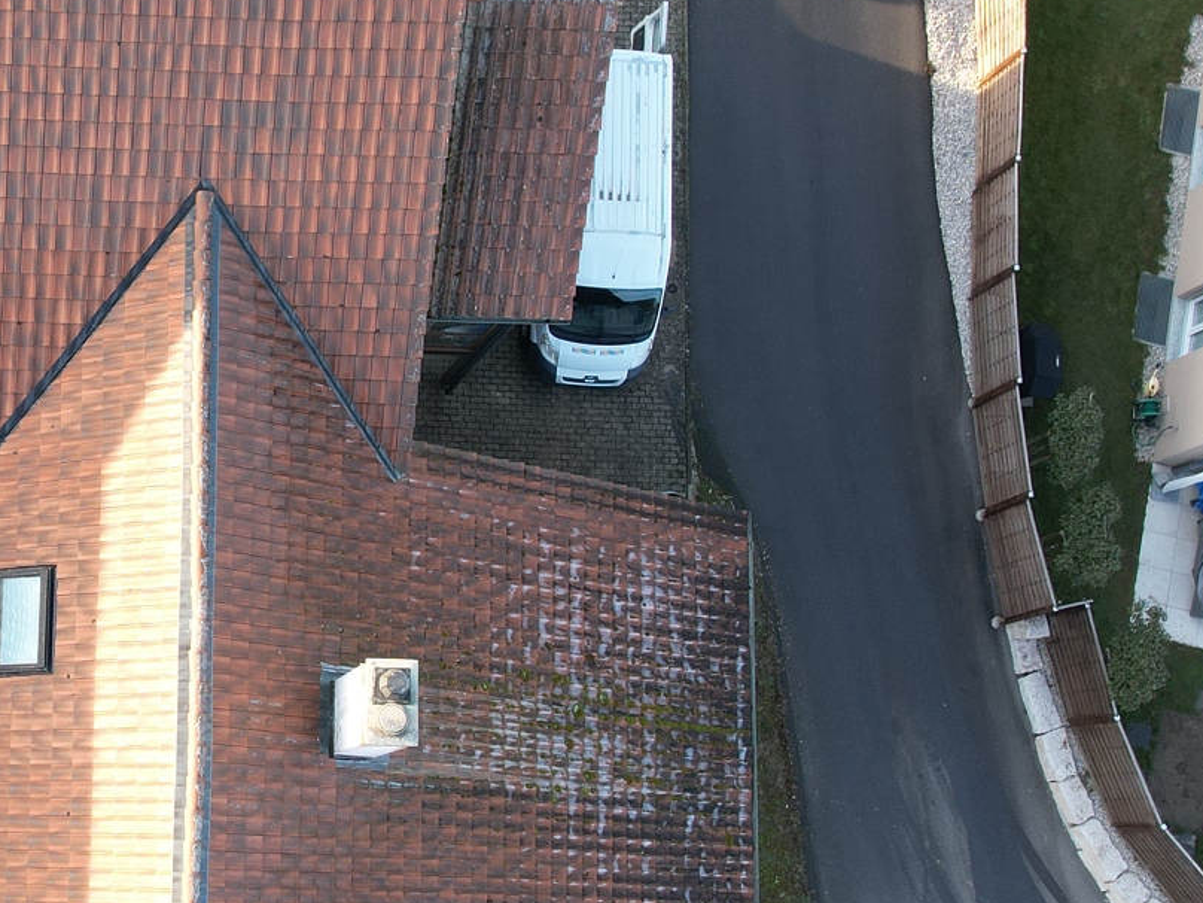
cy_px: 439
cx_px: -1
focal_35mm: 67
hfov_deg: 27.3
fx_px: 2328
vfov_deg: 21.9
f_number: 2.8
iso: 100
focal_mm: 8.38
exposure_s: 1/160
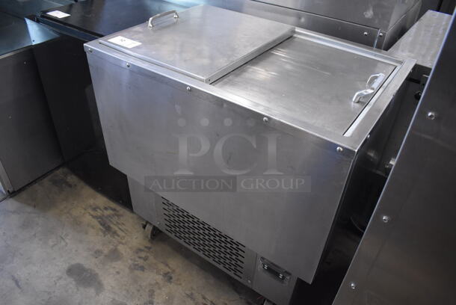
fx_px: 342
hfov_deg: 67.3
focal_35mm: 27
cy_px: 152
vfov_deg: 48.0
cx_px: 228
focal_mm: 18
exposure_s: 1/125
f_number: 3.5
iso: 2200
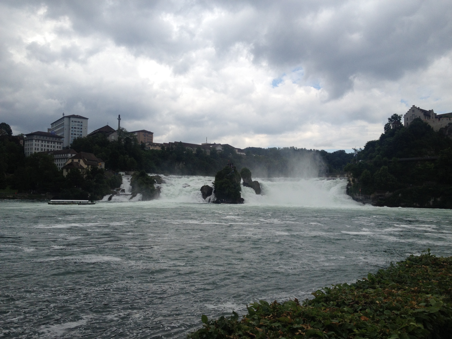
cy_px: 170
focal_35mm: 35
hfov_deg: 52.6
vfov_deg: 40.7
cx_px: 226
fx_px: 457
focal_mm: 4.28
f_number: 2.4
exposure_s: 1/2045
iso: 50
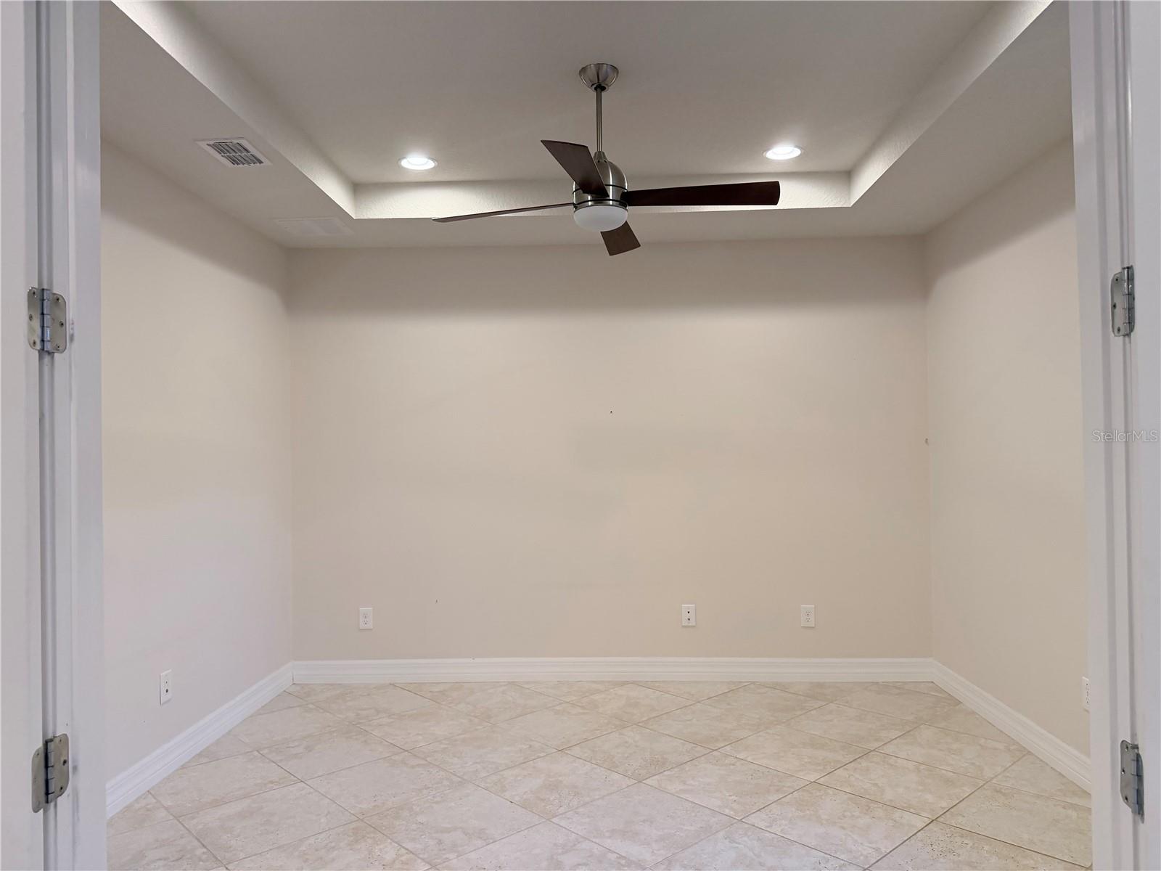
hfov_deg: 71.6
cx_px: 580
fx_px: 805
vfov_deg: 56.8
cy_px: 436
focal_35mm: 24
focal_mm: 6.76
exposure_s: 1/188
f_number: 1.78
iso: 200
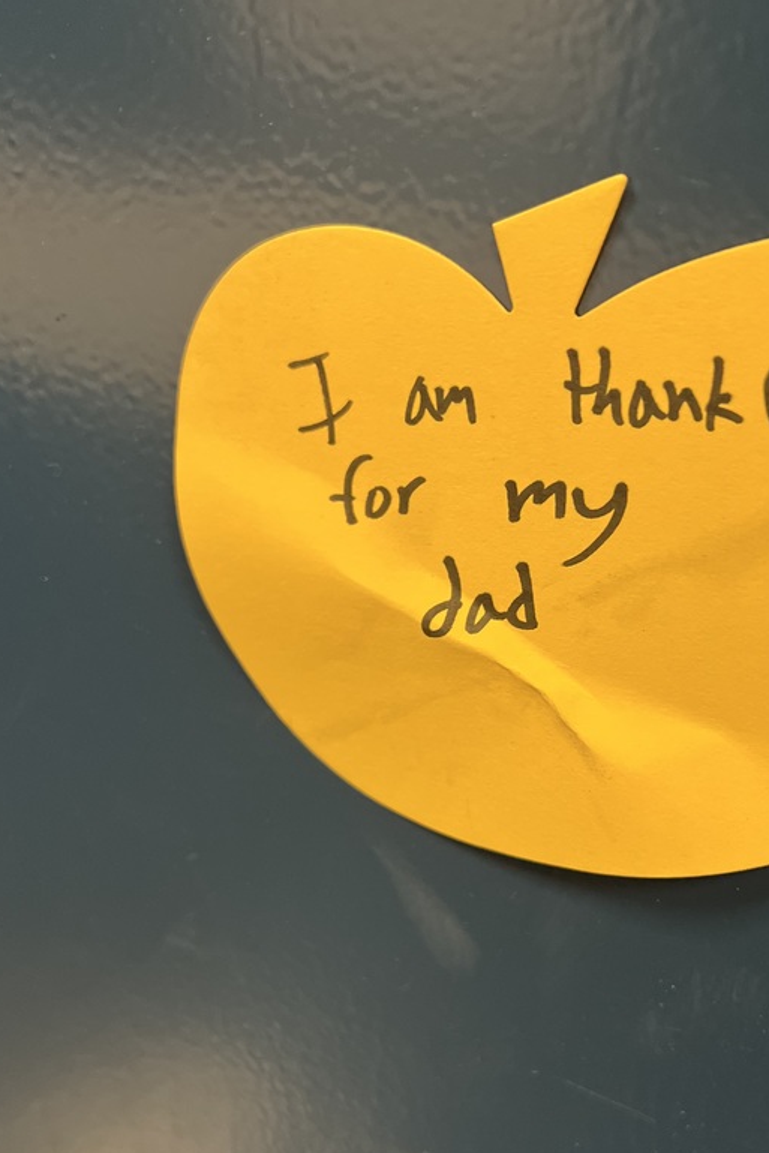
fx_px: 1153
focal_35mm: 36
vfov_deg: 52.8
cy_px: 681
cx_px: 555
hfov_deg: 36.2
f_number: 1.5
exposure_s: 1/60
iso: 320
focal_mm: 5.7
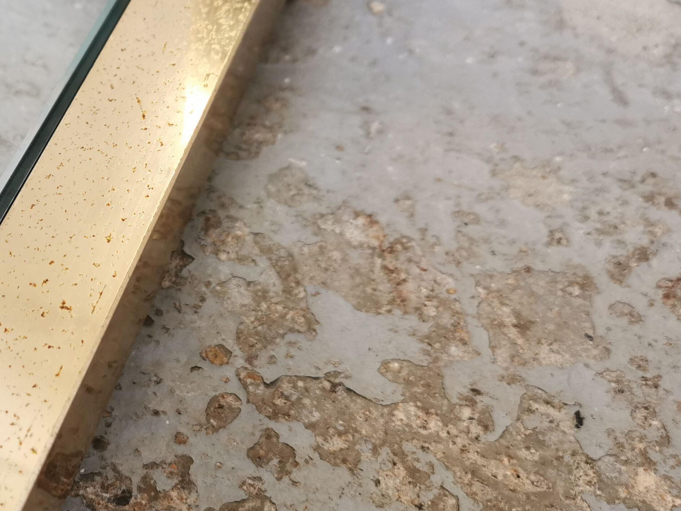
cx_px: 110
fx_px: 1023
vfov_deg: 28.0
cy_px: 205
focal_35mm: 52
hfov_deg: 35.3
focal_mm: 5.58
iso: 125
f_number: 1.8
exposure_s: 1/50
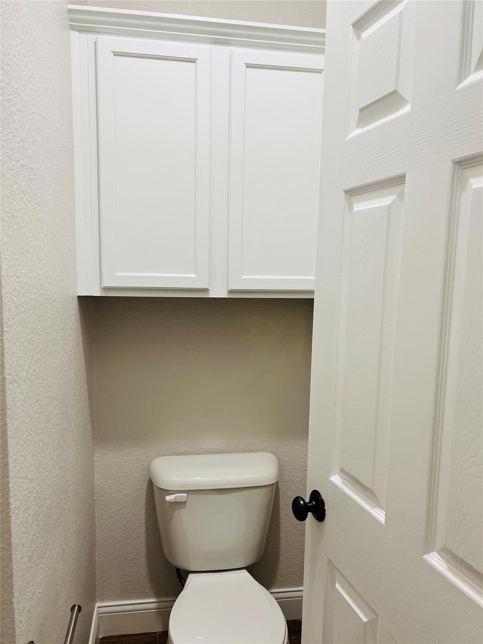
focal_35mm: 26
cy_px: 322
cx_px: 242
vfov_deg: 67.3
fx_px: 484
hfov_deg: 53.1
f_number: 1.5
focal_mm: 5.7
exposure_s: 1/120
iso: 125
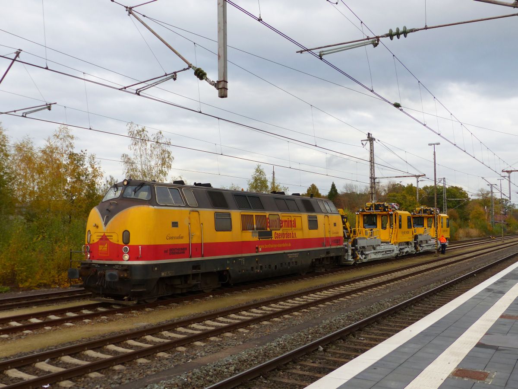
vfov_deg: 39.7
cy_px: 194
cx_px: 259
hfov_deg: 51.4
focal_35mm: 36
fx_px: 539
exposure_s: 1/500
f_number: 2.8
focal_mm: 6.4
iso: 125
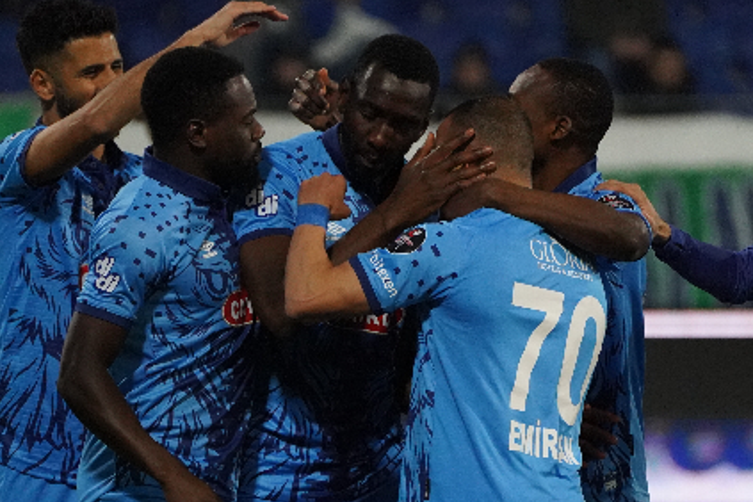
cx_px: 349
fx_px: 15833
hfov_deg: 2.7
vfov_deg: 1.8
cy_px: 421
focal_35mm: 757
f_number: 5.6
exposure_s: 1/2000
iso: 10000
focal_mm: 400
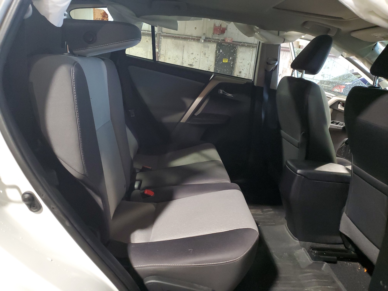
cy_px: 146
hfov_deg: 67.3
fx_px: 291
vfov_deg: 53.1
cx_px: 194
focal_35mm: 26
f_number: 1.5
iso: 311
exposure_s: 1/17
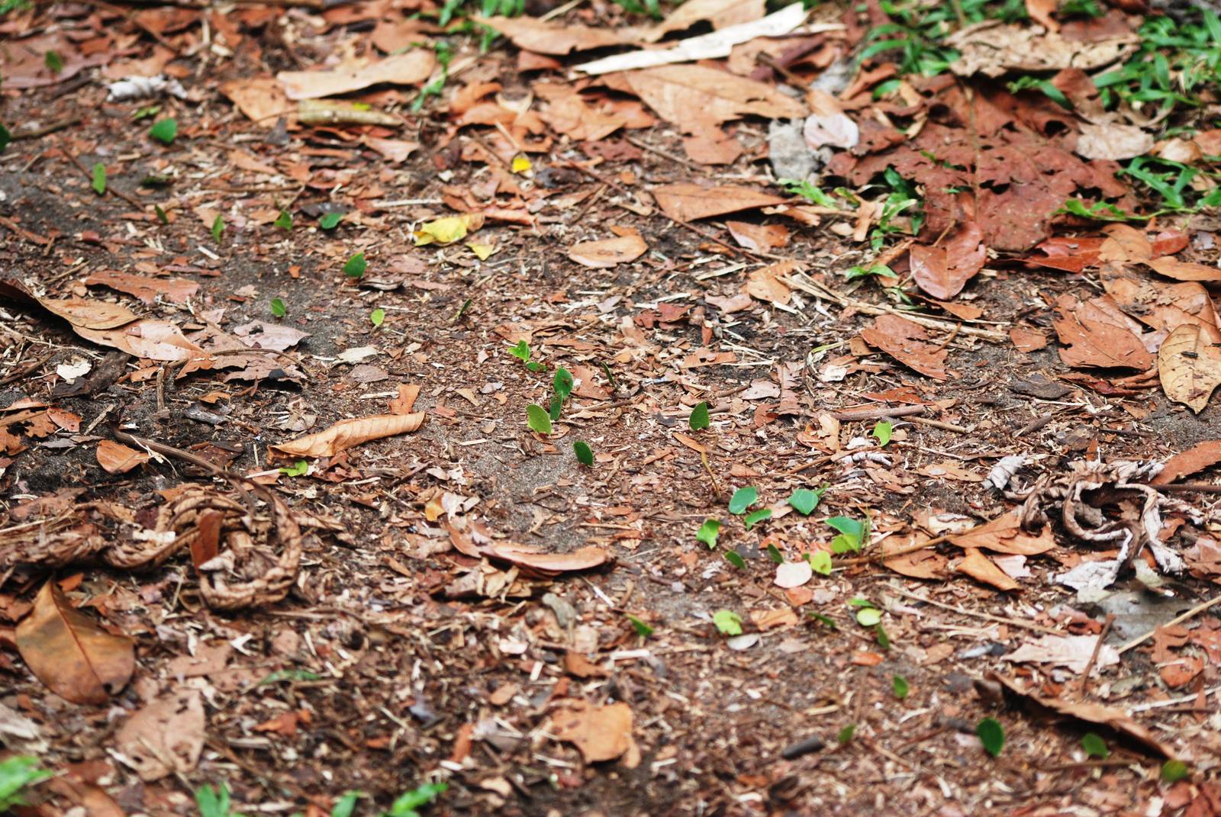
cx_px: 610
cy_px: 408
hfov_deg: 13.7
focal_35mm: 150
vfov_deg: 9.2
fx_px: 5093
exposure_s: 1/320
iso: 400
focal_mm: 100
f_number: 4.5
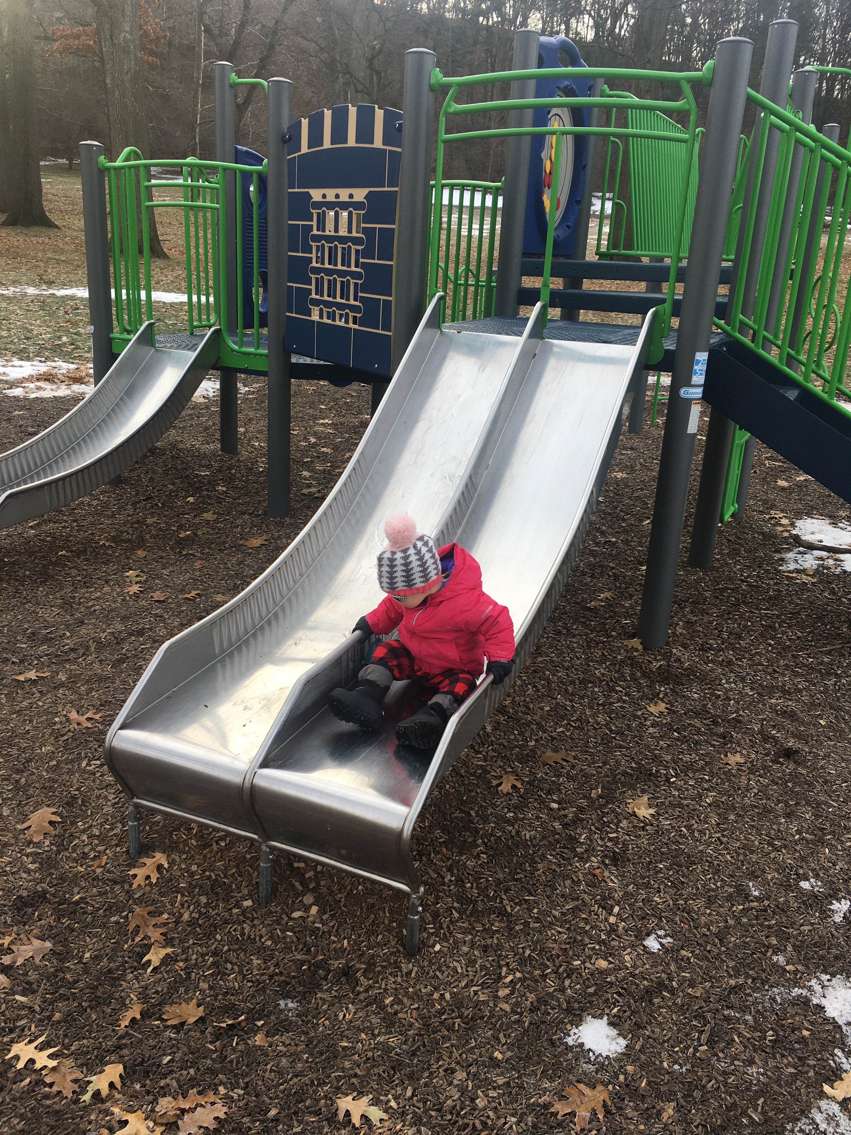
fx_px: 951
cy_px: 568
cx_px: 426
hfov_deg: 48.2
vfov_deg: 61.7
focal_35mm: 29
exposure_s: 1/288
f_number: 2.2
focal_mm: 4.15
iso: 25
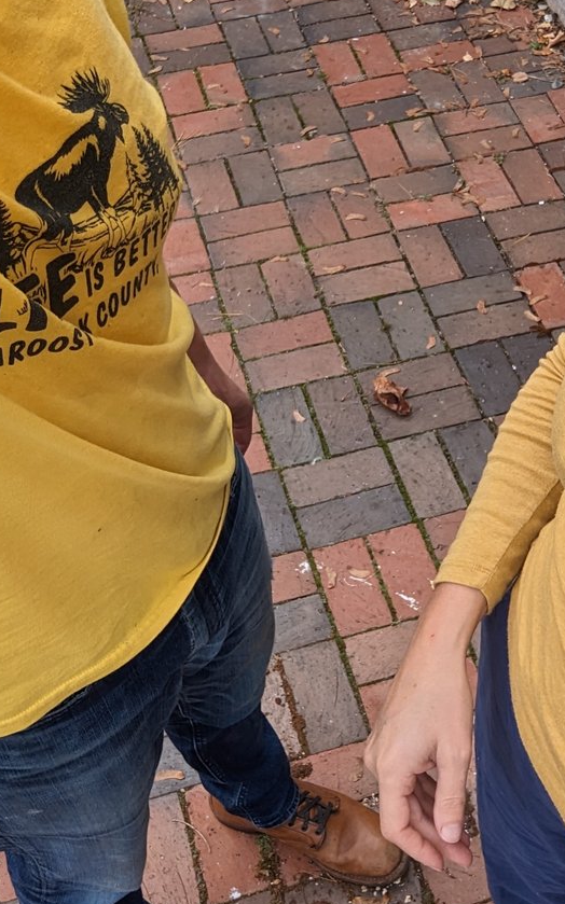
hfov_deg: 27.7
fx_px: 1134
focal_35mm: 46
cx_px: 394
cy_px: 404
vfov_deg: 43.4
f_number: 2.2
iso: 38
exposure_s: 1/334
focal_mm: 2.74
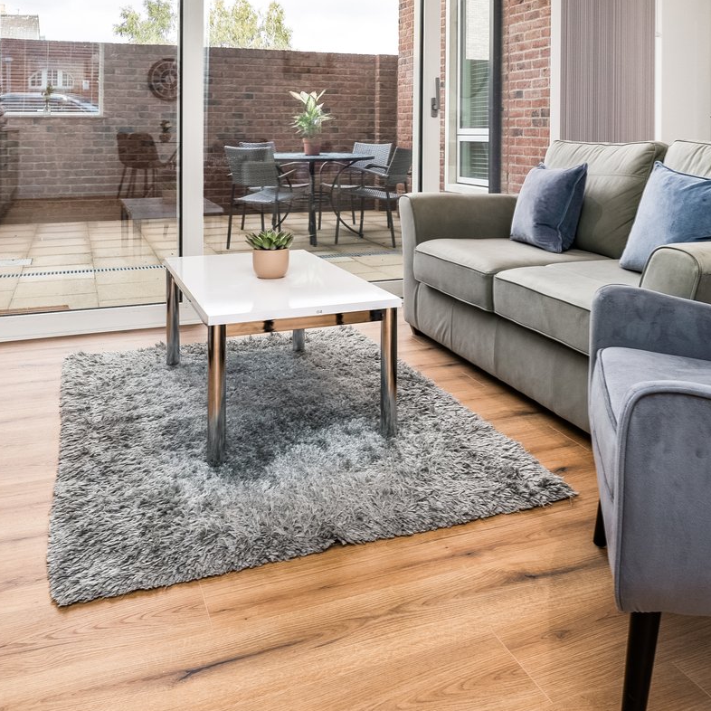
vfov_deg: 49.3
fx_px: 720
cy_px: 135
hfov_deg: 52.4
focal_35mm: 31
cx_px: 394
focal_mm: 14
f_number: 6.3
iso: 320
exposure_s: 1/250
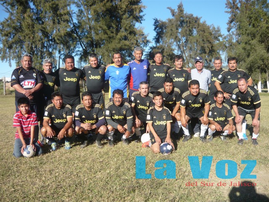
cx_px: 134
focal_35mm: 33
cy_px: 101
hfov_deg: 55.4
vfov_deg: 42.9
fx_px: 256
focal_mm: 5.5
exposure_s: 1/800
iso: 100
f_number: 2.8
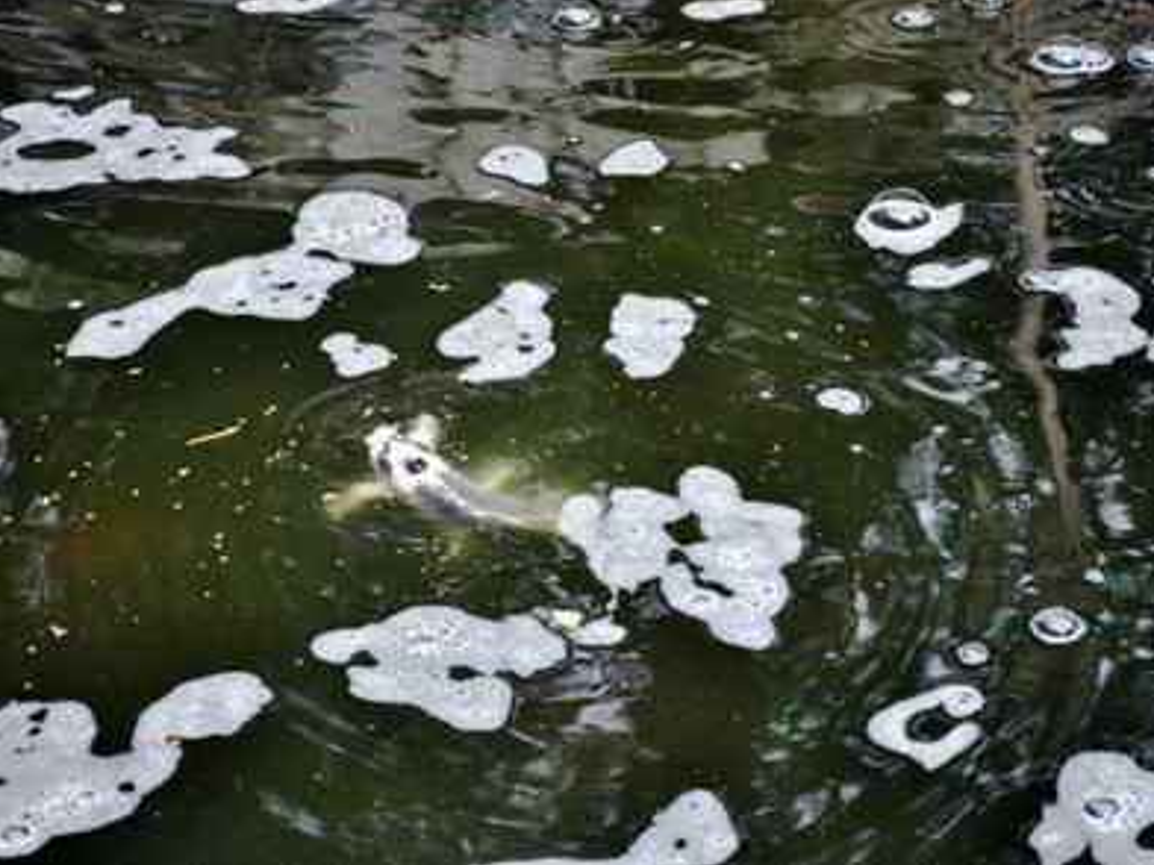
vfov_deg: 16.3
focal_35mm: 91
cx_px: 515
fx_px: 3019
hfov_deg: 21.6
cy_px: 430
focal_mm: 55
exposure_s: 1/60
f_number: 5.6
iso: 500
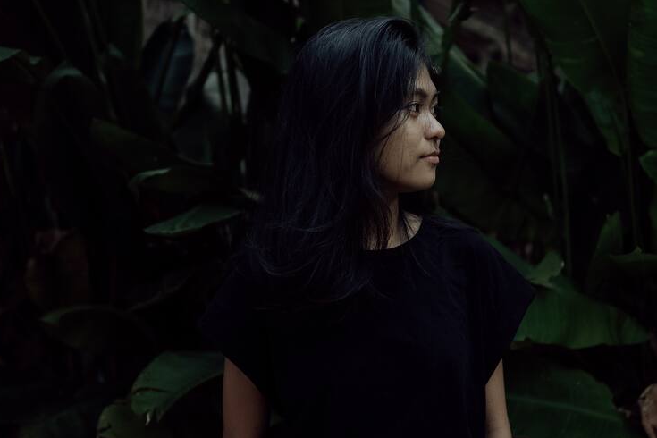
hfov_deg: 41.8
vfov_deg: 28.6
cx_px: 388
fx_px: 858
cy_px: 213
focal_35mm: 47
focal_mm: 24
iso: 800
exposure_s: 1/1600
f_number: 1.4
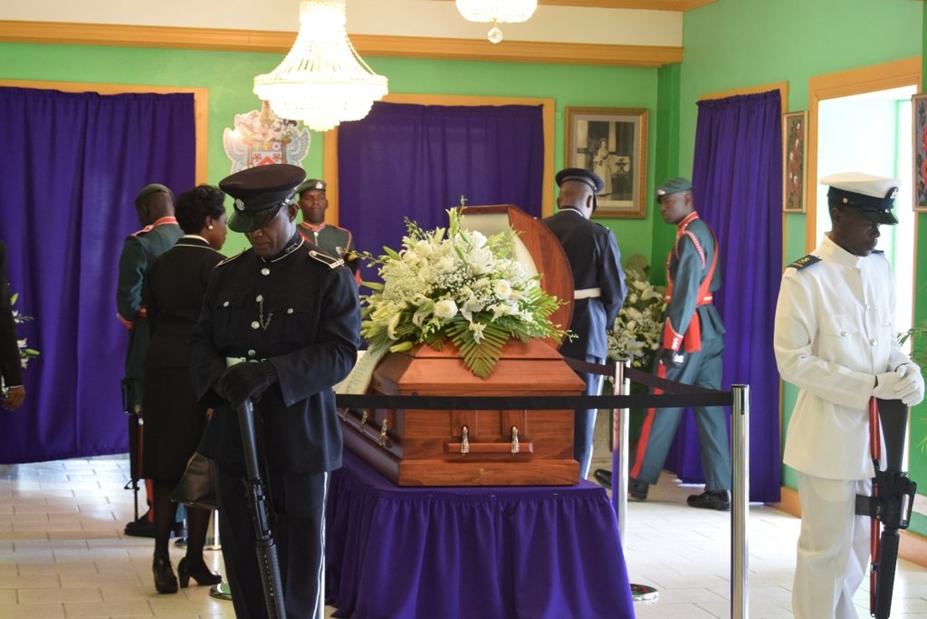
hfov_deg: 24.6
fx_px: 2125
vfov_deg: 16.6
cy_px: 310
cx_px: 464
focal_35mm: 82
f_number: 5.6
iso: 1600
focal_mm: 55
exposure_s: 1/60
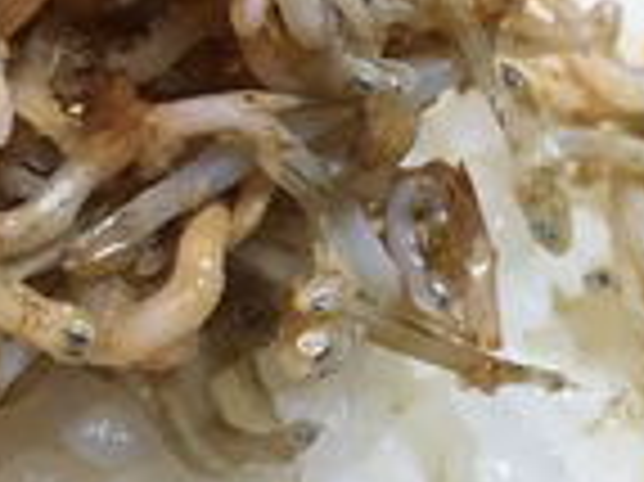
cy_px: 194
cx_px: 378
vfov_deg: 18.2
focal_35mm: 81
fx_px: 1506
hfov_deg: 24.1
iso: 64
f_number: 2.2
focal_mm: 4.15
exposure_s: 1/30
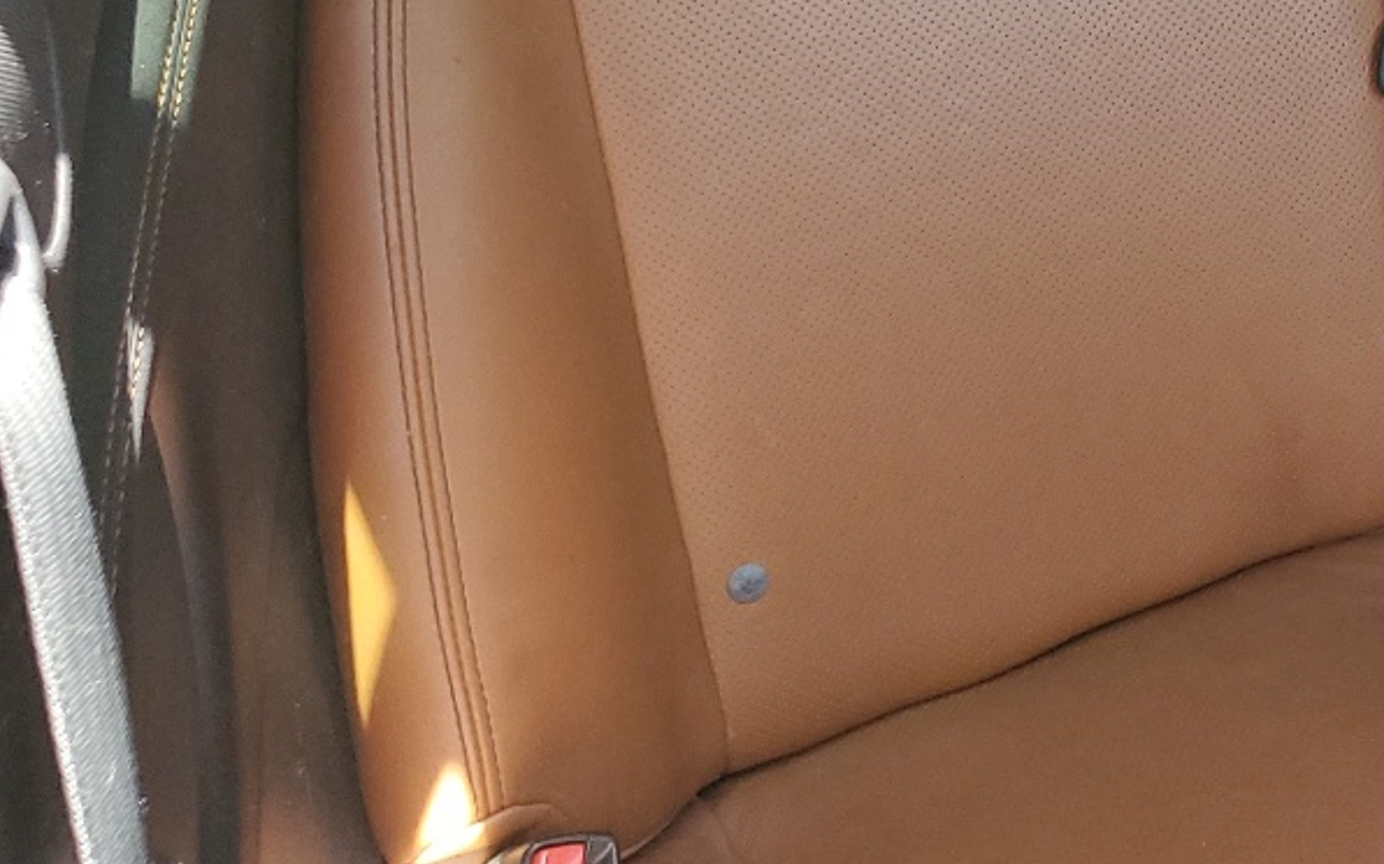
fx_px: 2790
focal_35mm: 74
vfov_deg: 17.0
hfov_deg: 25.3
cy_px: -107
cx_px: 1612
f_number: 1.5
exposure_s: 1/120
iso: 87
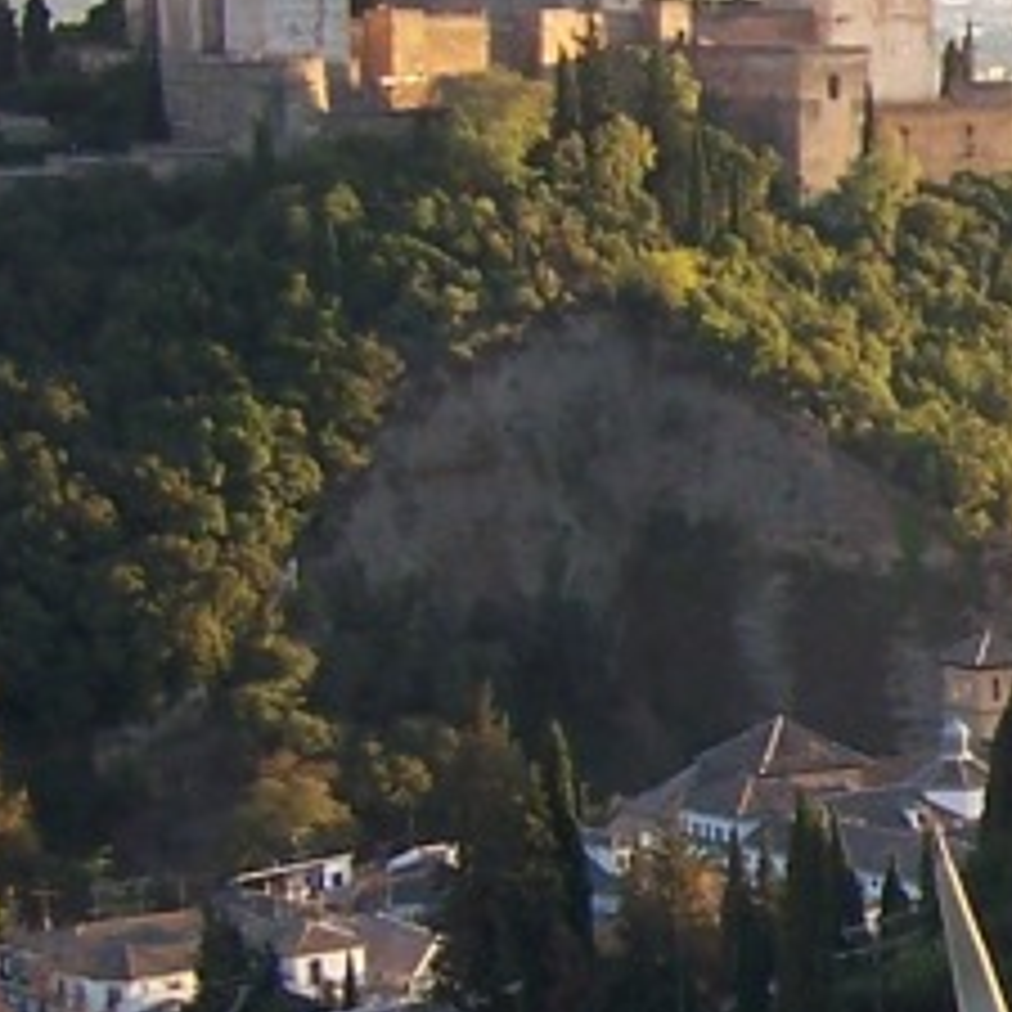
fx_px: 5391
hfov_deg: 9.9
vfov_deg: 10.7
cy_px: 612
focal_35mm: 163
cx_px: 2033
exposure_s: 1/180
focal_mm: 6
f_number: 3
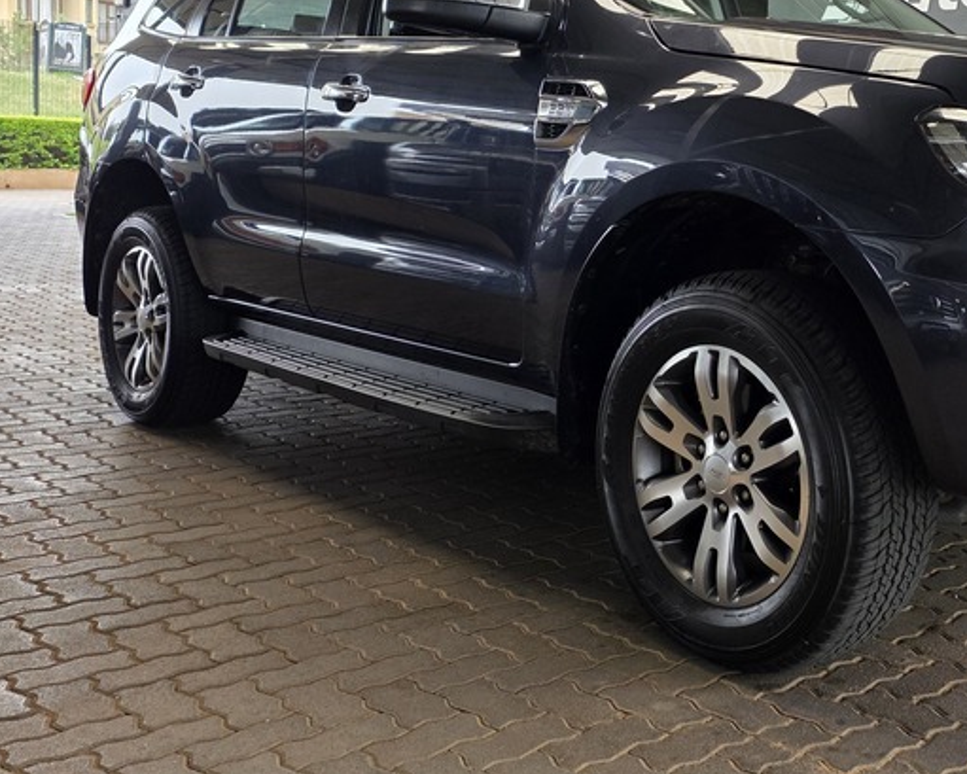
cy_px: 204
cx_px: 780
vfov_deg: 32.9
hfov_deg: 39.5
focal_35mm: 45
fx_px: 1288
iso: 100
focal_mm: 6.25
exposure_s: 1/180
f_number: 1.7
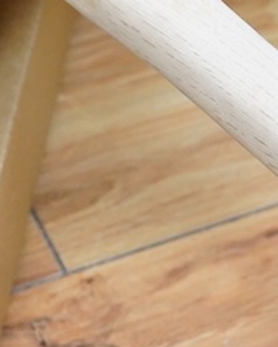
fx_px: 2182
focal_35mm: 212
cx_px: 234
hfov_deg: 7.3
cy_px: 121
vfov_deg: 9.1
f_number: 6.3
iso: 2500
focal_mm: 30
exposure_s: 1/160
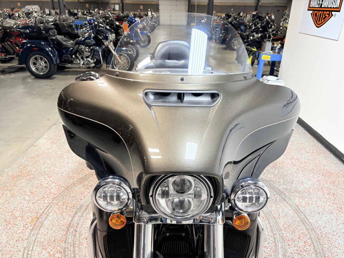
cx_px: 172
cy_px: 129
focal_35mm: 26
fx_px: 258
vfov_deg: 53.1
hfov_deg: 67.3
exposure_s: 1/120
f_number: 1.6
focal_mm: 5.96
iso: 100
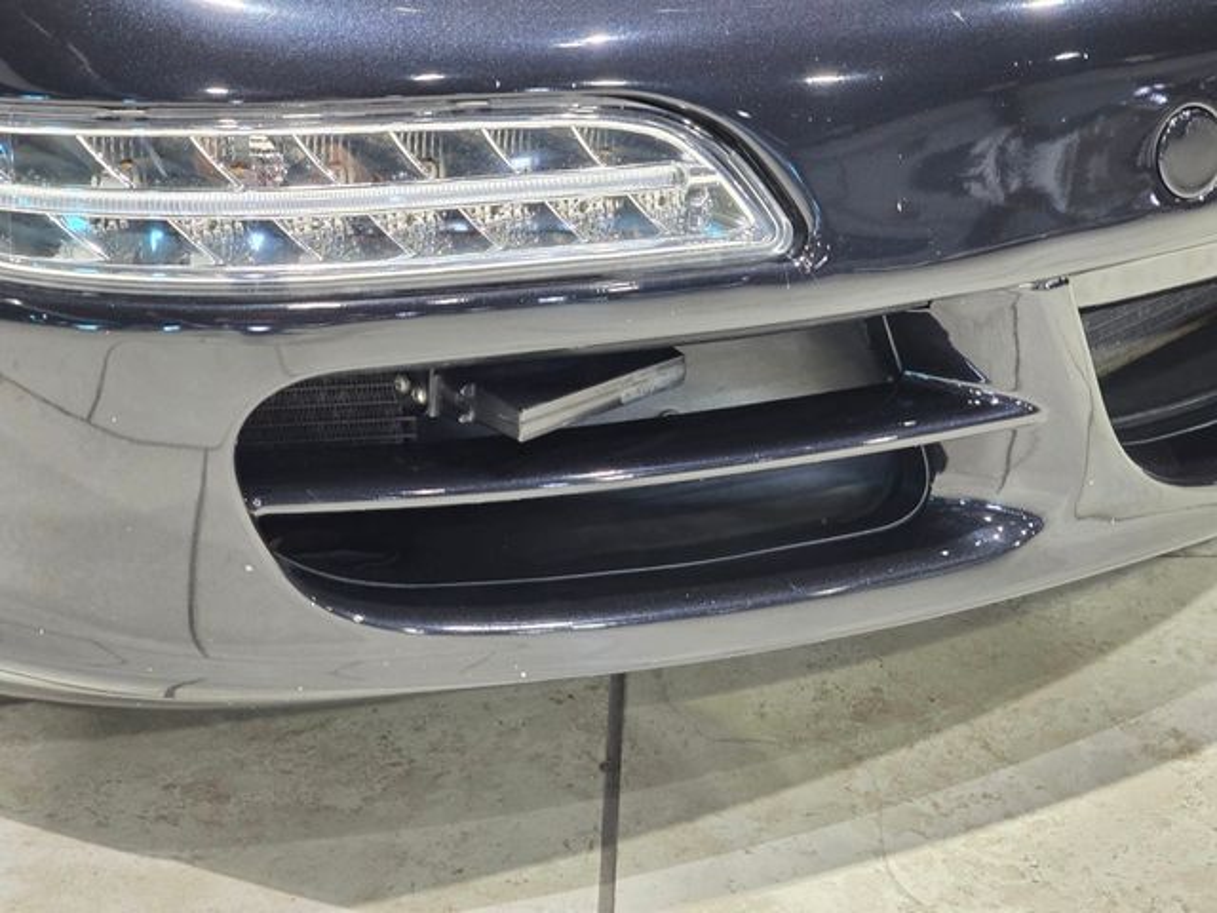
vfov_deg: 21.3
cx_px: 608
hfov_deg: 28.2
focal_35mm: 69
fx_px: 2426
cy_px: 456
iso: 400
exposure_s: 1/30
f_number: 2.4
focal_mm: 7.9
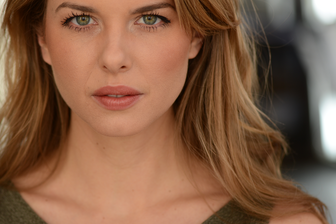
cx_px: 131
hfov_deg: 12.8
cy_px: 87
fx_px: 1493
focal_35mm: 160
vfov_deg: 8.6
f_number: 3.5
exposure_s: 1/125
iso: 200
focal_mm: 105
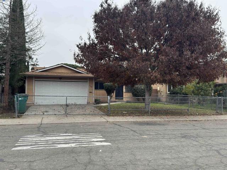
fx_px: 230
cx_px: 114
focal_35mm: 35
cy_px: 85
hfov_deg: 52.6
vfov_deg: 40.7
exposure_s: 1/495
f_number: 1.78
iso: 100
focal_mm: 6.76
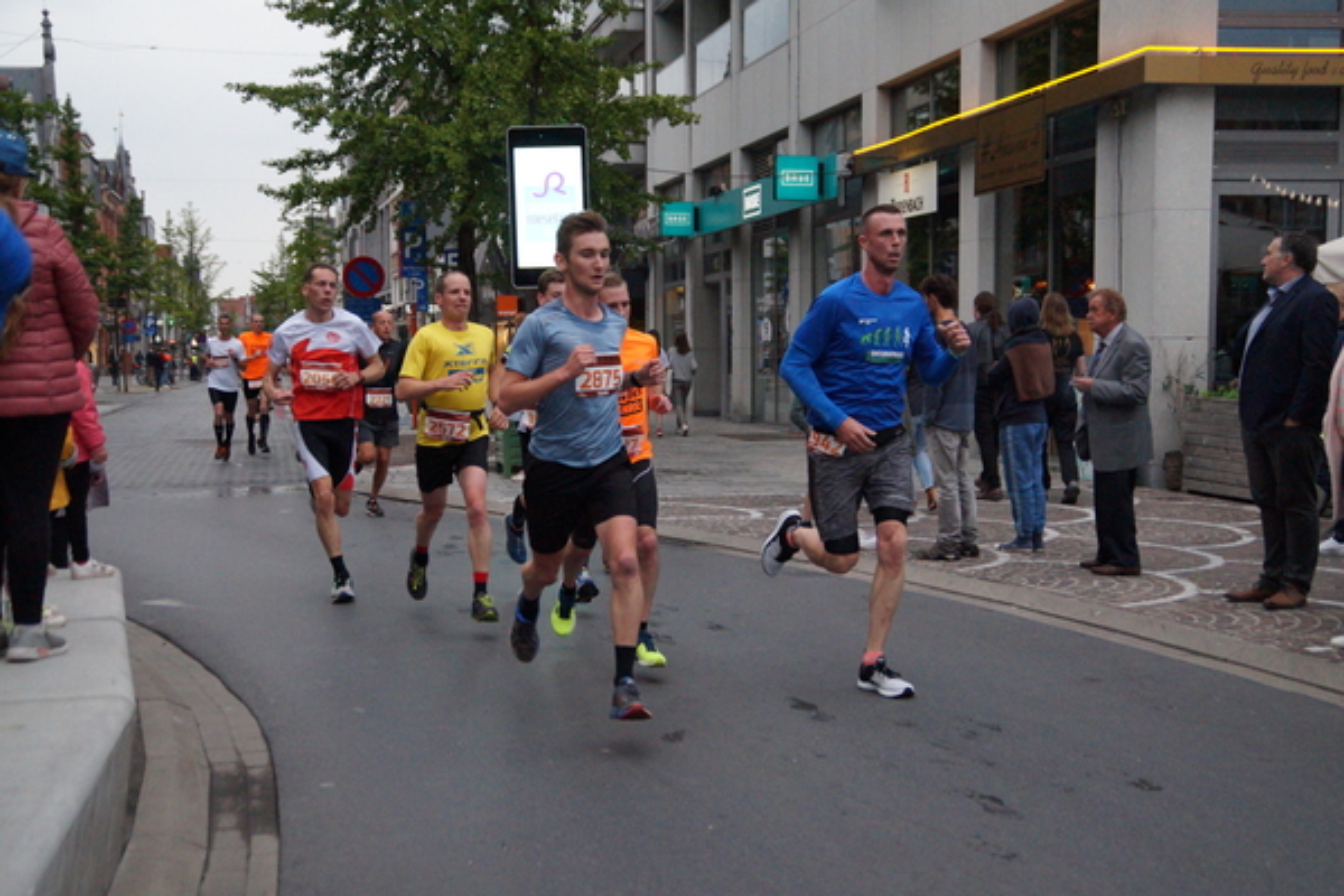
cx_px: 672
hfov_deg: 43.6
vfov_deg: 29.9
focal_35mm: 45
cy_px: 448
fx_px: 1680
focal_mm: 30
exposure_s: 1/800
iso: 3200
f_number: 4
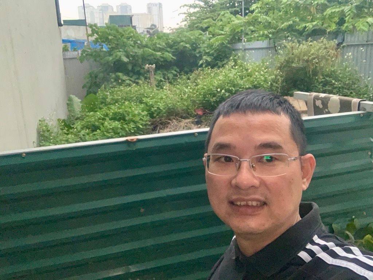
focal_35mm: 32
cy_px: 140
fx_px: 345
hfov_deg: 56.8
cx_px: 186
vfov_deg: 44.2
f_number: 2.2
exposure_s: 1/30
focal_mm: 2.87
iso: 500
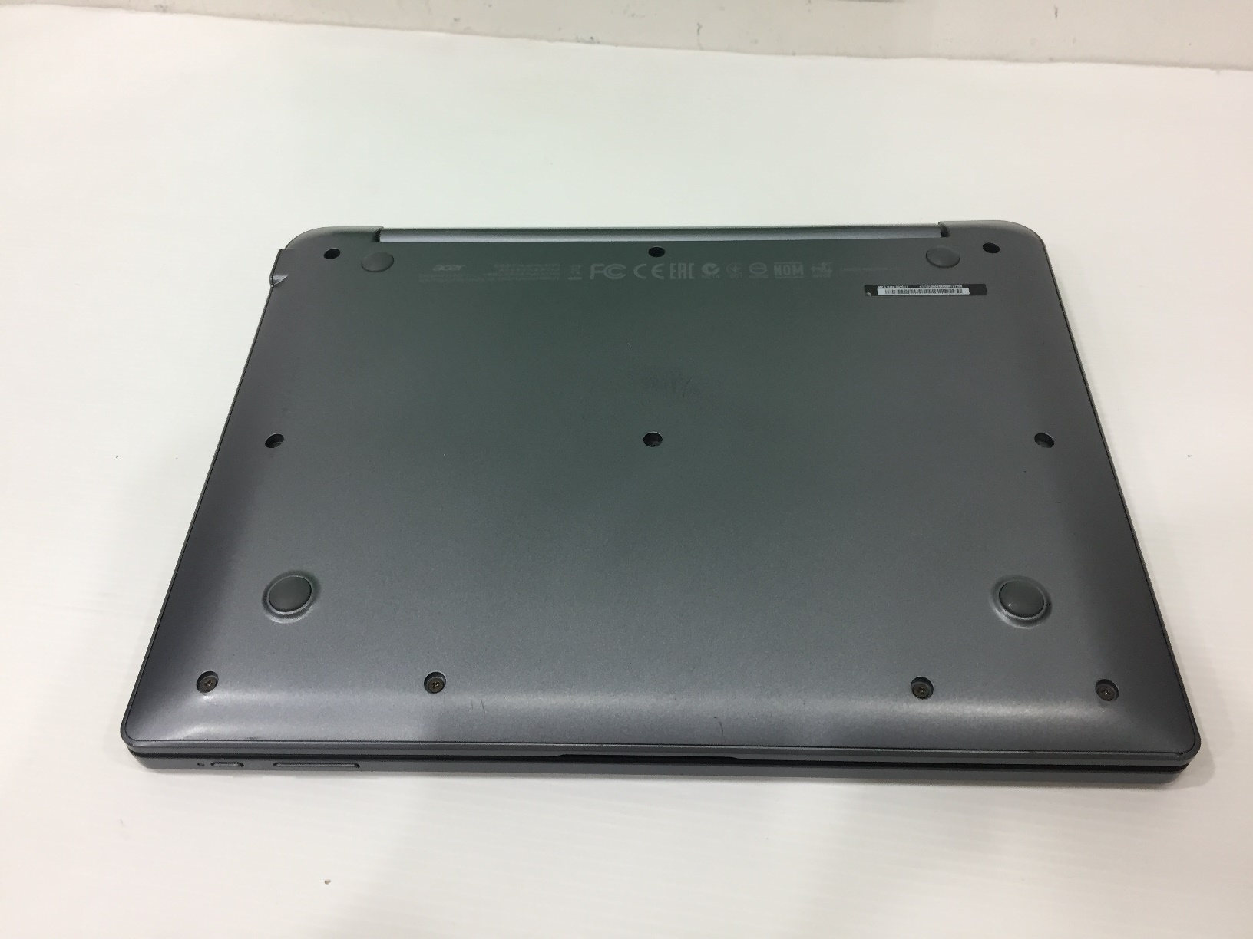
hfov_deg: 61.7
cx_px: 626
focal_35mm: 29
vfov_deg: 48.2
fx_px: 1050
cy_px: 470
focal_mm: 4.15
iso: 80
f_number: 2.2
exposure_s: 1/33
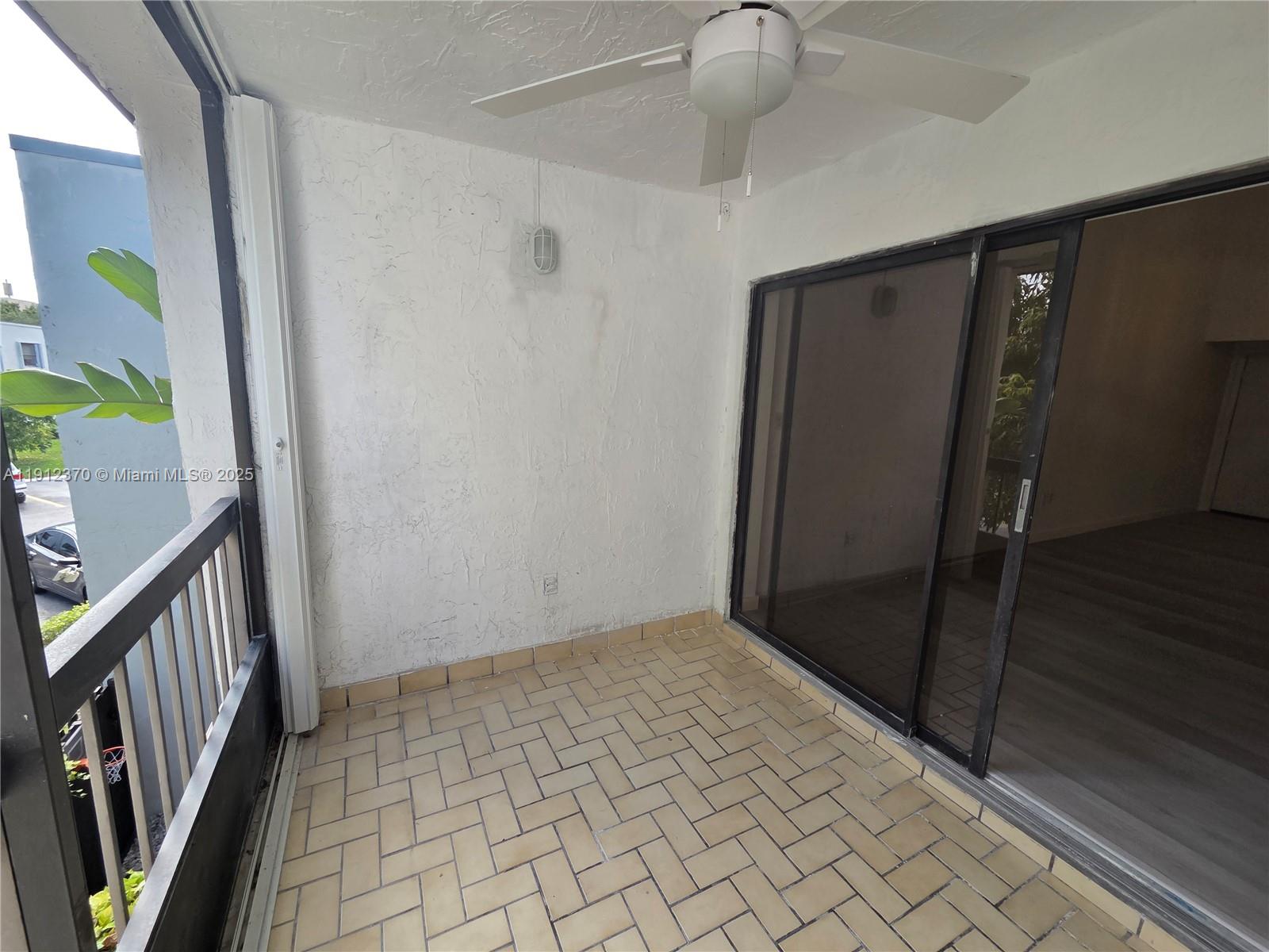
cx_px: 634
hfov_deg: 106.2
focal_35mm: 13
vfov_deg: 89.9
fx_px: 477
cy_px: 476
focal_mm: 2.2
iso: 50
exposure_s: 1/278
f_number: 2.2
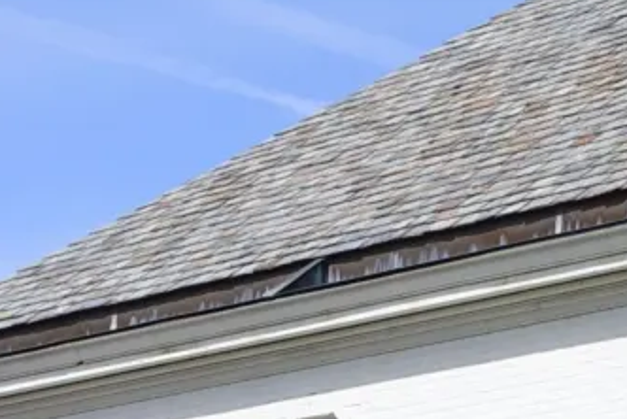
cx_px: 1613
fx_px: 3173
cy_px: 613
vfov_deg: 7.4
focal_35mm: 182
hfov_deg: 9.7
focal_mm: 10.33
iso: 125
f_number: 5.6
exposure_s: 1/640
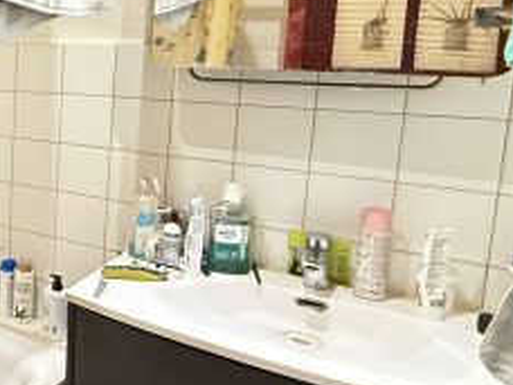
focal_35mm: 43
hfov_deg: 31.2
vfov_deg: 33.3
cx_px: -189
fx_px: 637
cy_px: 123
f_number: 2.2
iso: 800
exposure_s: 1/50
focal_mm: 2.22
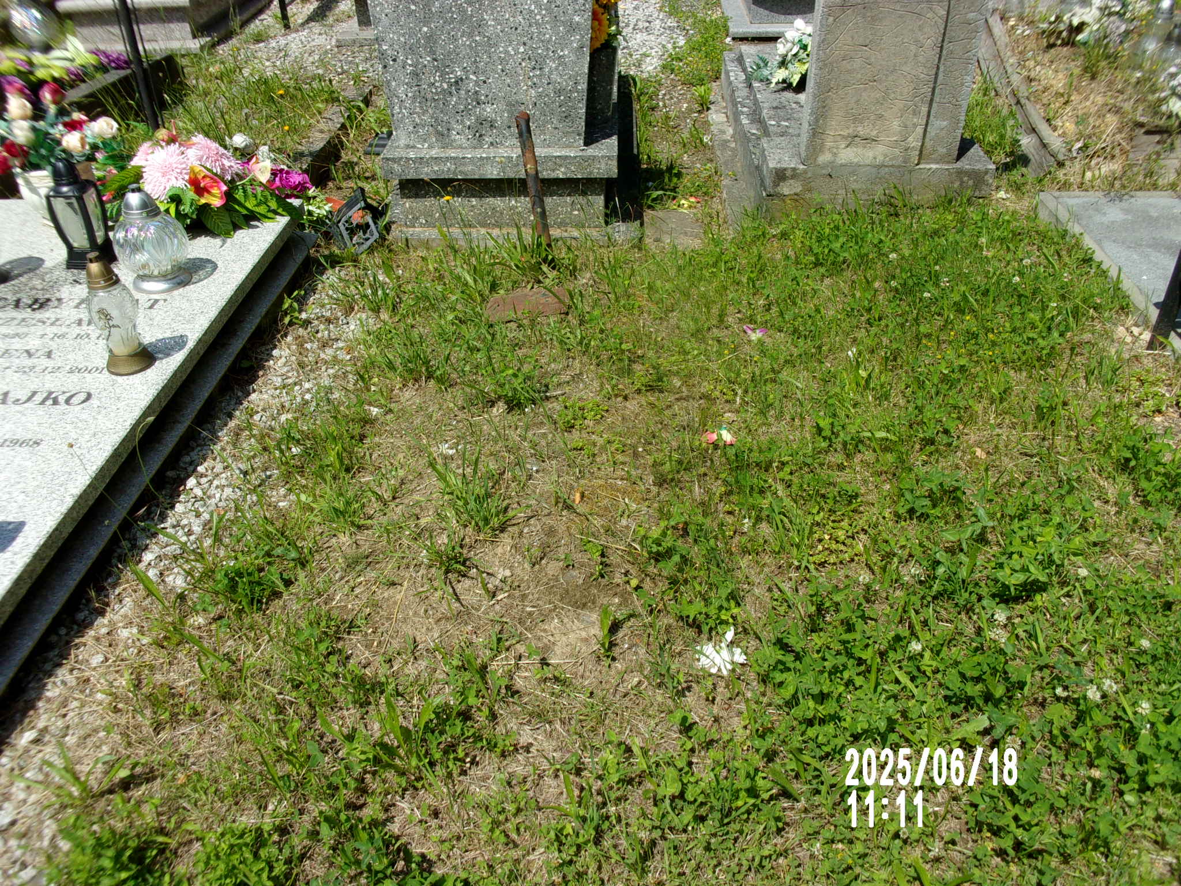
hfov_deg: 63.4
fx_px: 955
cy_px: 443
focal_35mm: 28
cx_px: 590
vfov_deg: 49.7
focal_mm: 5.1
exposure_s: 1/100
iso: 80
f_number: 10.8
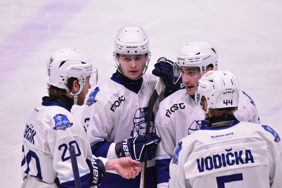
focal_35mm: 480
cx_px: 141
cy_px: 94
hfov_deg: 4.3
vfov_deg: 2.9
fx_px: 3760
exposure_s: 1/400
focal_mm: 320
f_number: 6
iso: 4000
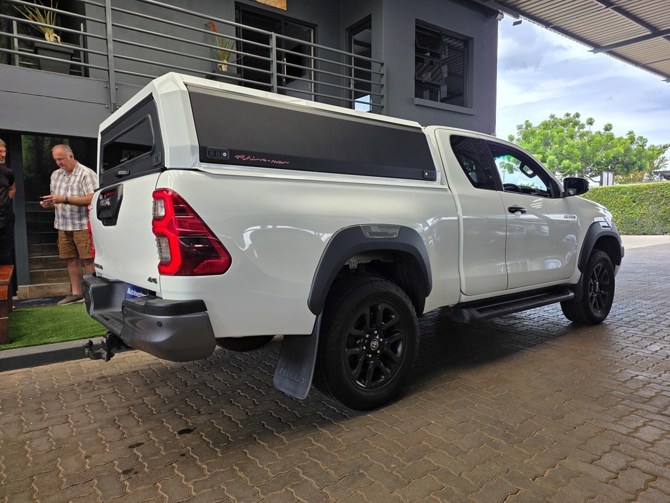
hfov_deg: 73.9
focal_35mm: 23
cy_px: 252
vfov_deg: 58.9
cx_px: 335
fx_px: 445
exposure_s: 1/359
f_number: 1.7
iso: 25
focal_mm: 6.25
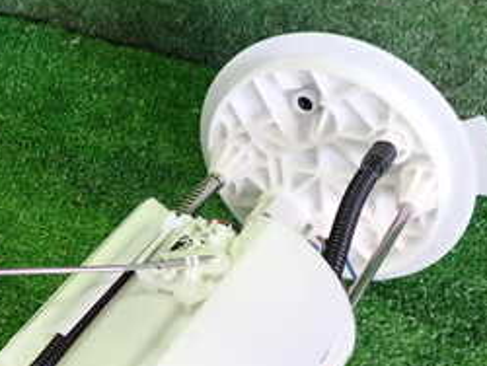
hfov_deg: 26.2
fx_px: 1014
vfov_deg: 20.4
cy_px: 241
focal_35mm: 72
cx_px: 56
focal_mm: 5.4
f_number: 2.3
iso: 500
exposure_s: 1/30
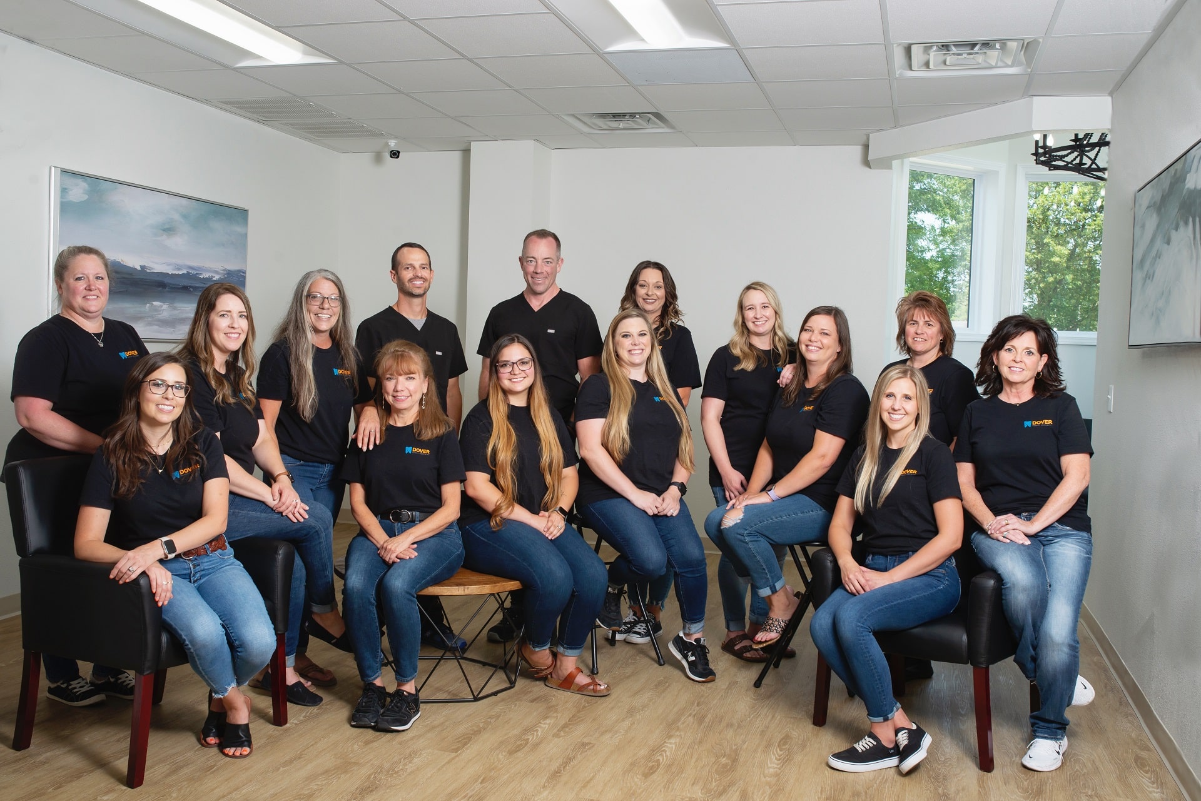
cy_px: 400
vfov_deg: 37.9
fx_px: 1168
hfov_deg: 54.4
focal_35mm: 35
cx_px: 600
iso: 320
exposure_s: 1/200
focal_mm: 35
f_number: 9
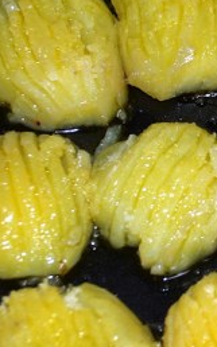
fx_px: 1800
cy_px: 140
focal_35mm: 190
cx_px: 356
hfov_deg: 6.8
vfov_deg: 11.0
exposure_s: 1/60
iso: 200
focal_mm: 40
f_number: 4.5
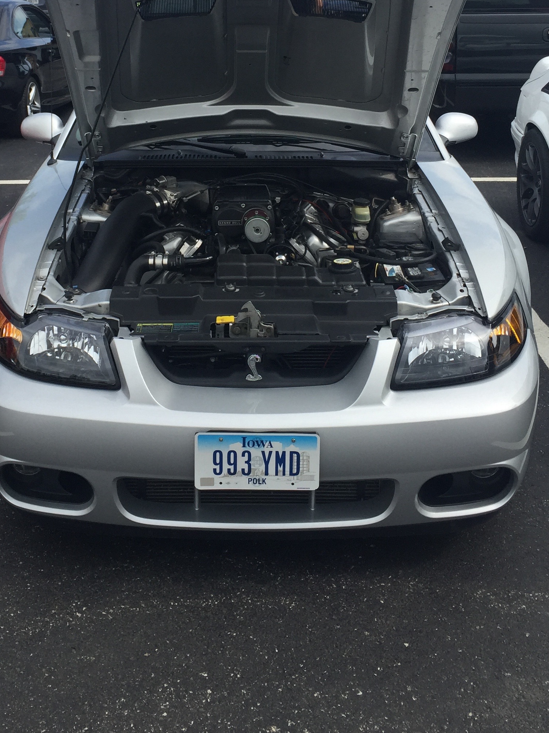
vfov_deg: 39.4
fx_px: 994
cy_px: 190
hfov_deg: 30.8
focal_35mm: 47
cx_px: 220
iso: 32
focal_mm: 4.15
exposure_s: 1/1522
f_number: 2.2
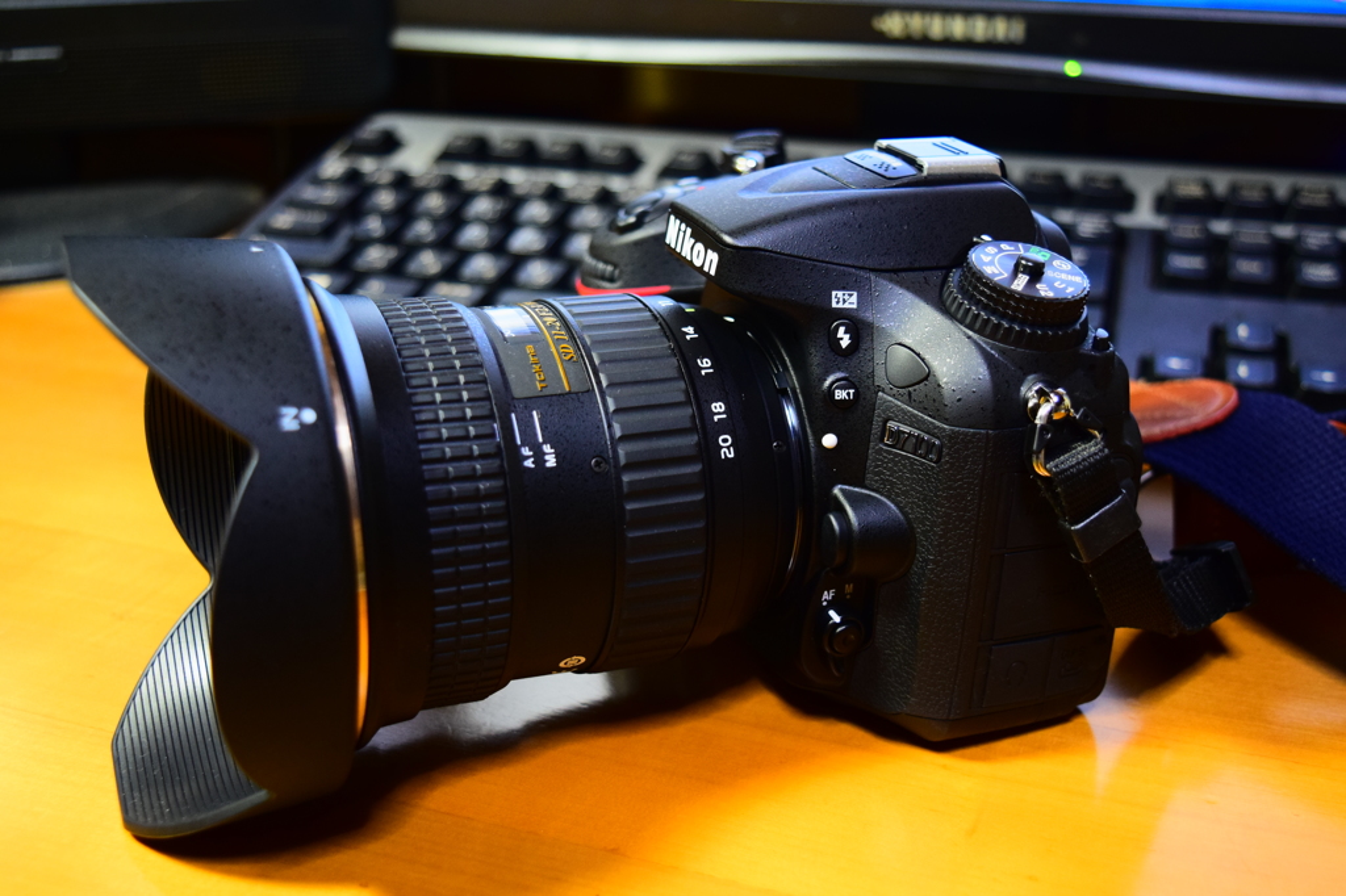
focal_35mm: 45
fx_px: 1682
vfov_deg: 29.8
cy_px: 448
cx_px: 673
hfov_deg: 43.6
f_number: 4.2
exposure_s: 1/25
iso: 1600
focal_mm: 30
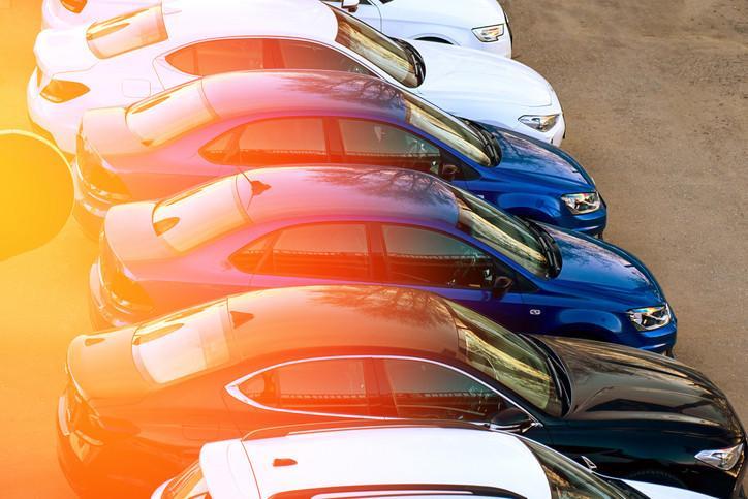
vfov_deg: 8.7
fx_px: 3263
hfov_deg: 13.1
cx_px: 374
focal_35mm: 157
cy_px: 250
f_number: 4
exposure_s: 1/160
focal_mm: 105
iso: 1250
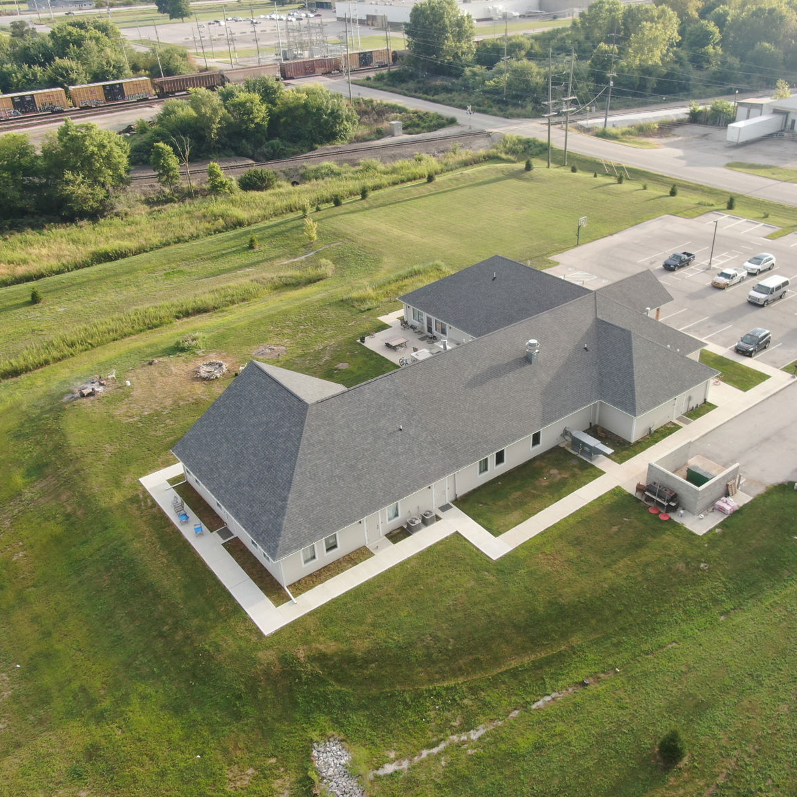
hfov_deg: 55.5
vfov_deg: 55.6
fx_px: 755
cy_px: 404
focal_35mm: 29
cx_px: 439
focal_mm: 4.39
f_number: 2.8
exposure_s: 1/240
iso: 100
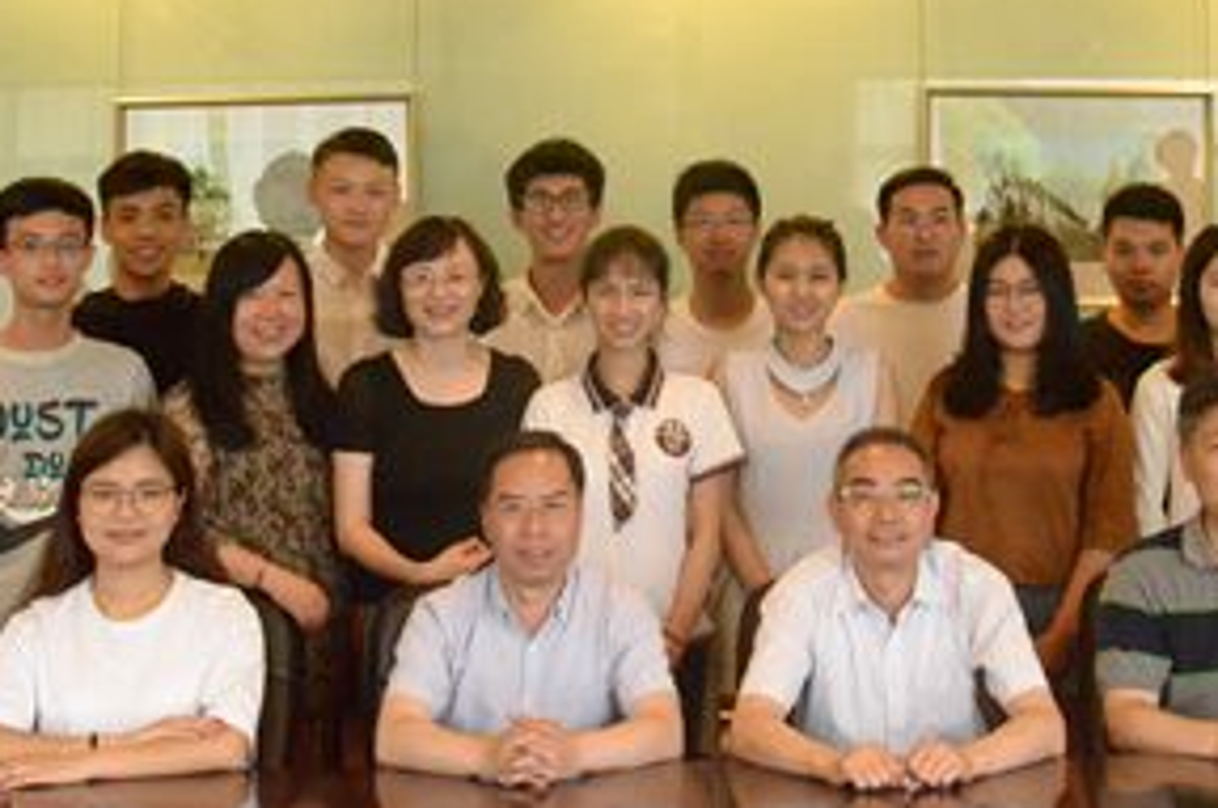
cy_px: 2
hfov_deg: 27.0
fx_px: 2533
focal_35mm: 75
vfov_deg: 17.7
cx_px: 753
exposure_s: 1/160
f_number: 6.3
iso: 6400
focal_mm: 24
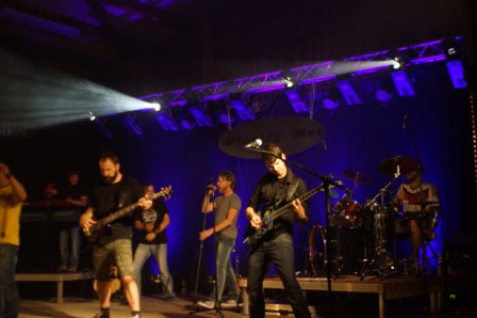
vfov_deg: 25.7
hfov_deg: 37.9
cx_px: 238
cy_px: 159
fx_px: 695
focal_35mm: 52
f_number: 4
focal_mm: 35
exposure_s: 1/80
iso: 3200
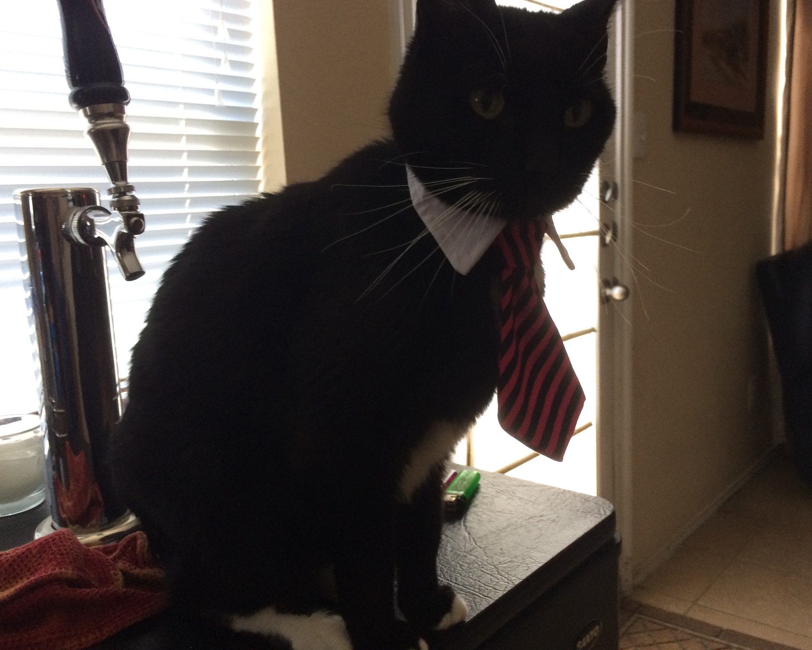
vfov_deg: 47.1
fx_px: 745
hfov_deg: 57.1
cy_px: 318
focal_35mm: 31
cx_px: 435
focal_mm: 4.15
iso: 50
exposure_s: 1/30
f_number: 2.2
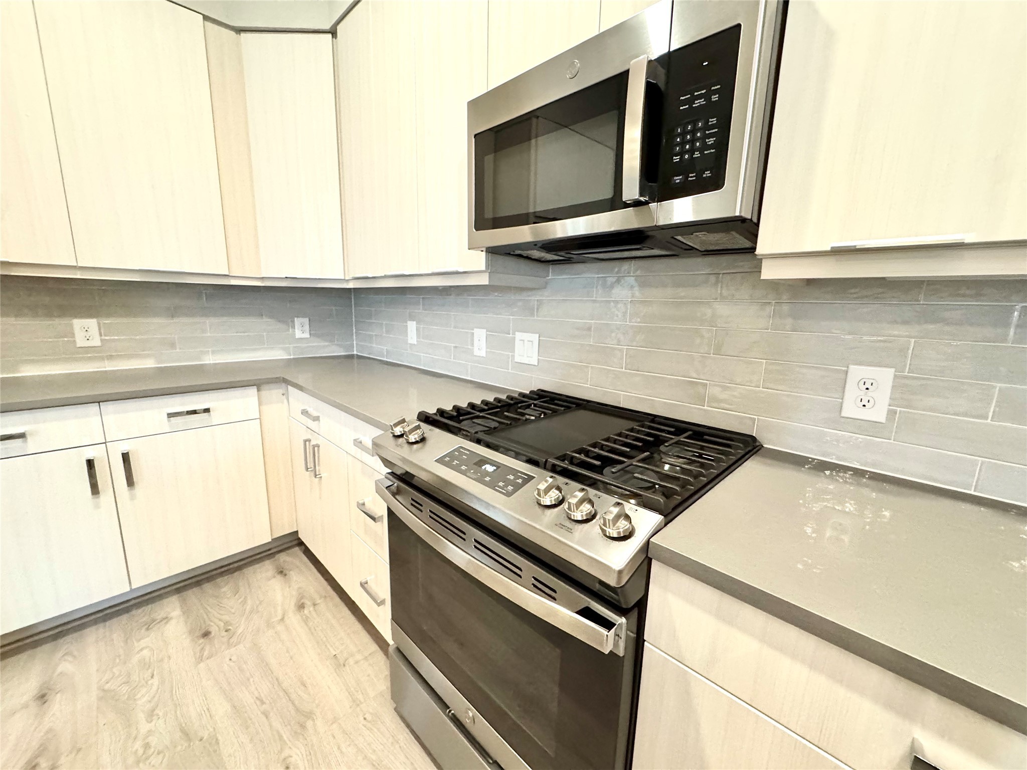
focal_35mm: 14
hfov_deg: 102.1
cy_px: 385
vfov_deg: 85.7
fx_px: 415
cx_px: 514
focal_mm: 2.22
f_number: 2.2
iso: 800
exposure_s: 1/60
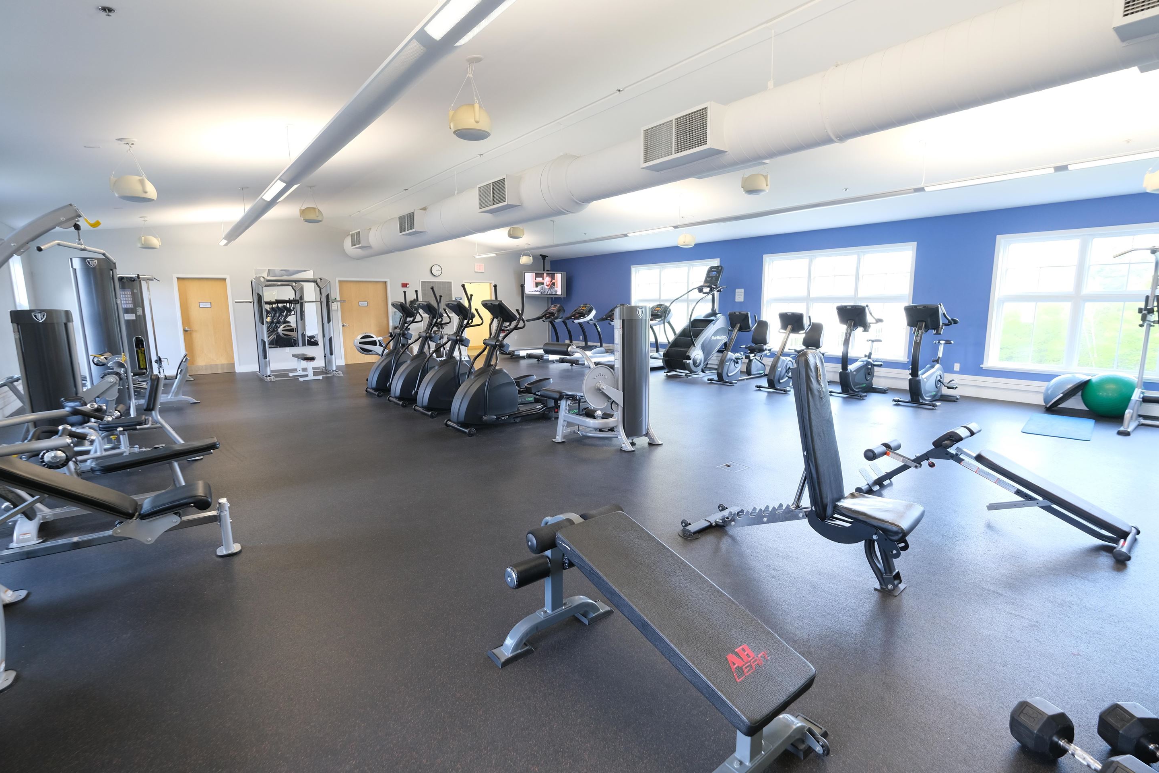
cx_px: 578
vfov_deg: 73.7
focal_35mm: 16
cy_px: 399
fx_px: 515
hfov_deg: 96.7
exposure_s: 1/15
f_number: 4
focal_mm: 10
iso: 400
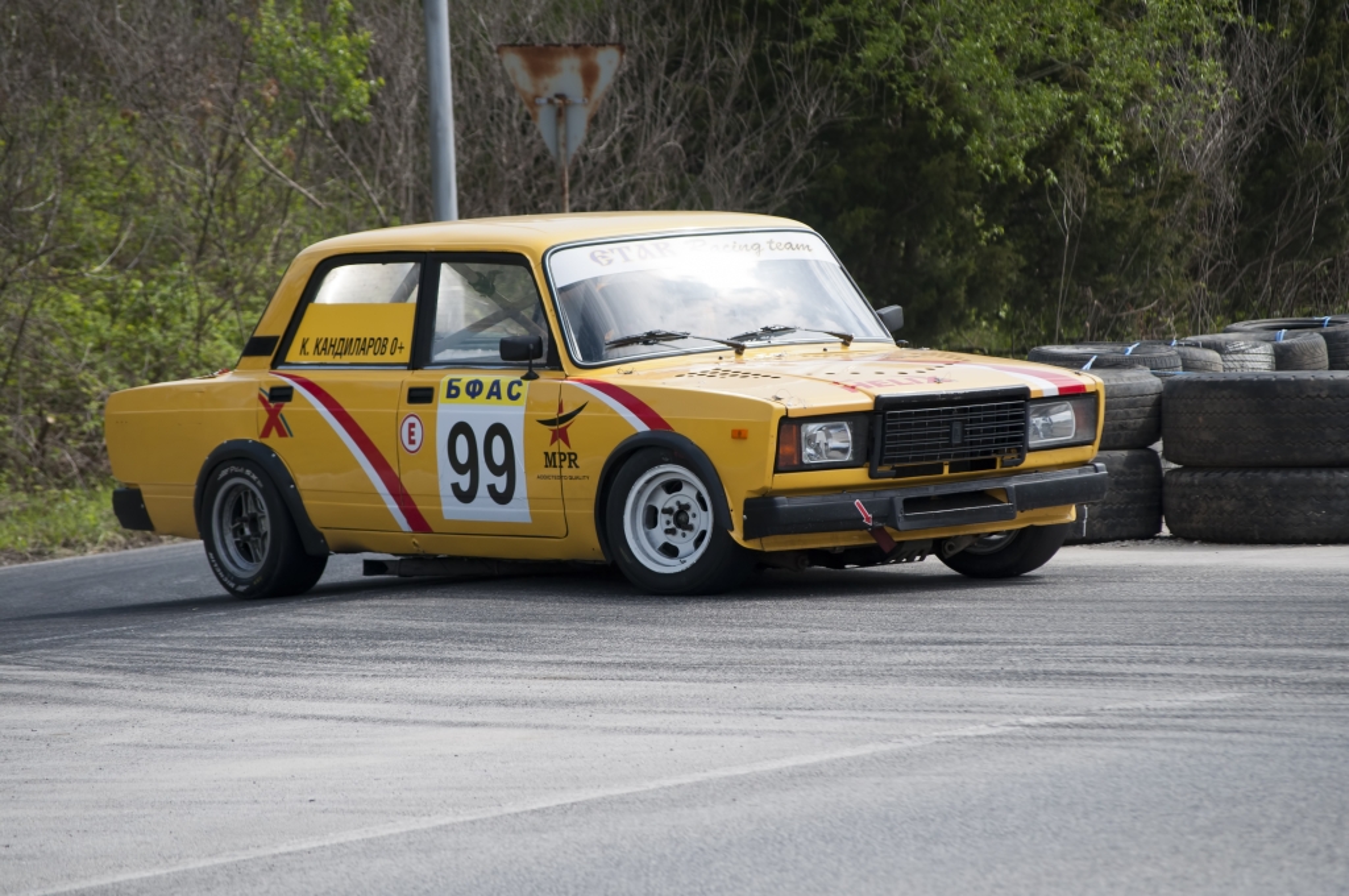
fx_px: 7578
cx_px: 674
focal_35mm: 202
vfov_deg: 6.8
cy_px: 448
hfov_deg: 10.2
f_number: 6.3
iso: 400
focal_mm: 135
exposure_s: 1/1600
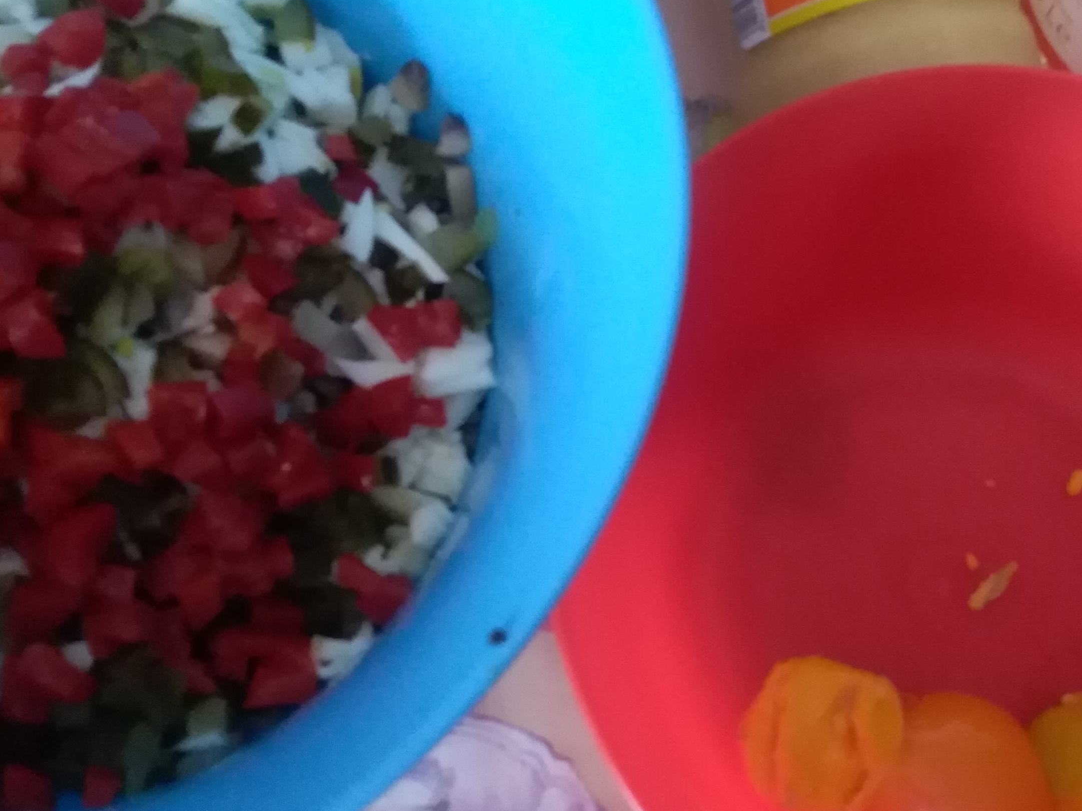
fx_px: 1563
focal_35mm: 50
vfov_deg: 29.0
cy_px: 320
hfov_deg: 37.7
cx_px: 736
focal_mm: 3.54
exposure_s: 1/33.3
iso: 909
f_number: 2
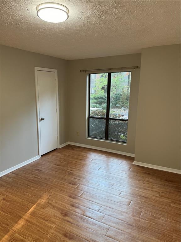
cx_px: 90
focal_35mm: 24
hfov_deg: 56.8
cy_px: 121
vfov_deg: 71.6
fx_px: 167
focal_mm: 6.76
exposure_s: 1/60
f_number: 1.78
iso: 125
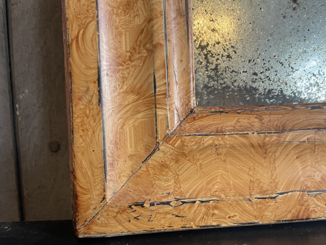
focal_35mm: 31
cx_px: 190
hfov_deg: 58.0
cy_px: 144
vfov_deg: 45.3
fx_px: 292
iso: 160
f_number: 1.6
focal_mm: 4.2
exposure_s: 1/50
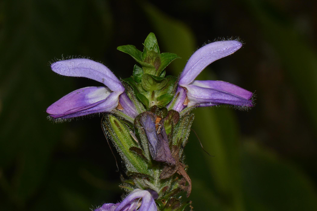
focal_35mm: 158
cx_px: 158
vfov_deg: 8.7
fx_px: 1387
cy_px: 106
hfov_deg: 13.0
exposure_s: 1/200
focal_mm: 105
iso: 640
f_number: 22
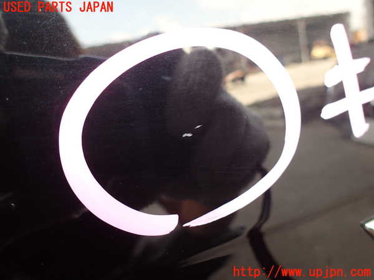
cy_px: 140
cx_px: 187
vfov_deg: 54.9
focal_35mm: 25
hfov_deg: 69.4
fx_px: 270
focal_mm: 4.5
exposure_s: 1/60
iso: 100
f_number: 2
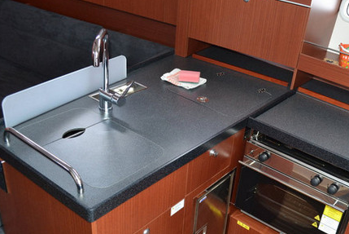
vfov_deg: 34.2
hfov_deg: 48.2
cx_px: 247
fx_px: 378
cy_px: 132
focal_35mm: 39
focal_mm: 18
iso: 1000
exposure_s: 1/60
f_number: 3.5
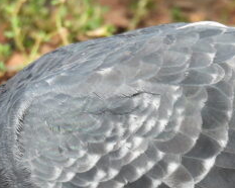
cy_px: 216
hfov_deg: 0.8
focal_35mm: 2462
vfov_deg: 0.6
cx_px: 113
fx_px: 17109
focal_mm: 152
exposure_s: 1/250
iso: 280
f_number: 5.6
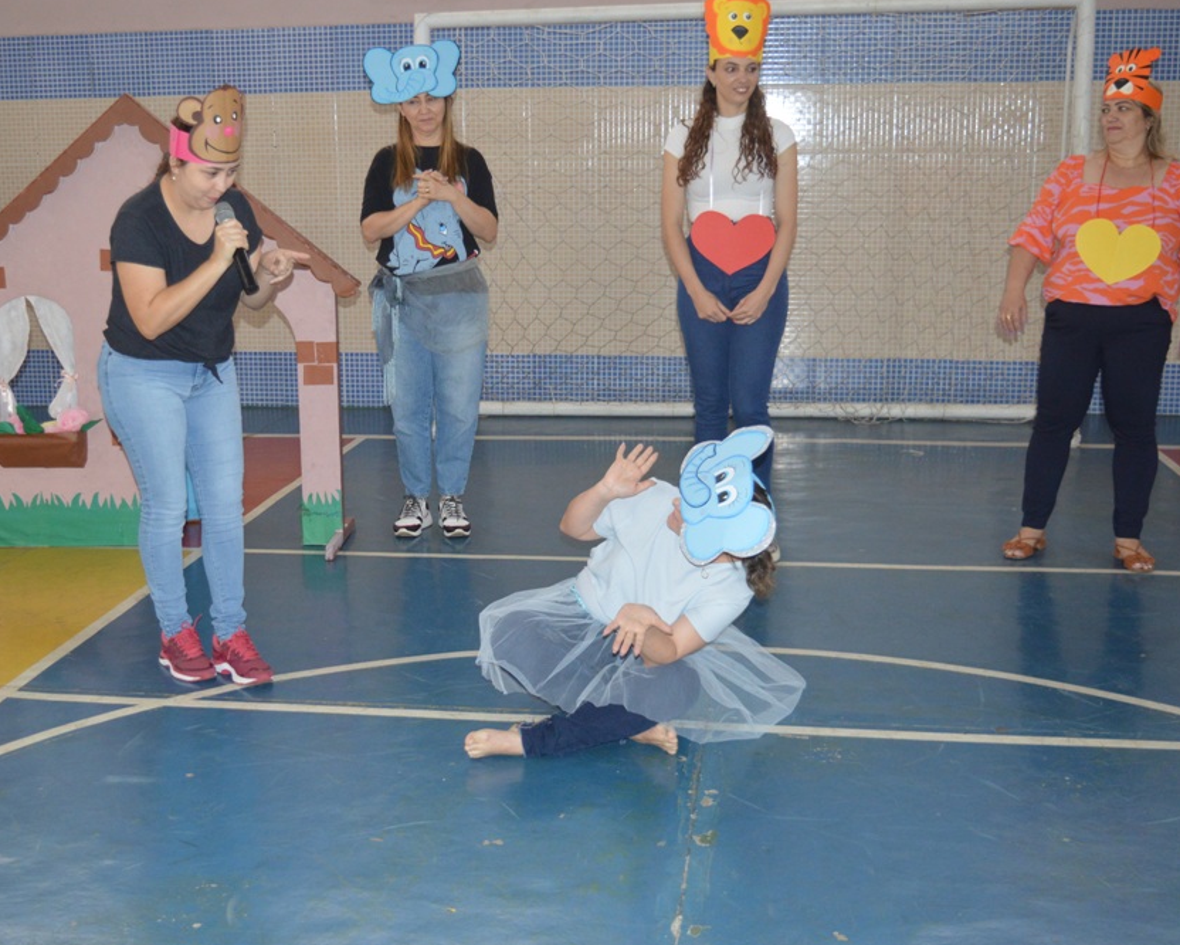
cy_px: 473
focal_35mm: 45
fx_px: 1572
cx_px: 474
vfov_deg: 33.4
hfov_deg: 41.0
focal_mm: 26
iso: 1100
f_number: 4
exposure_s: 1/60
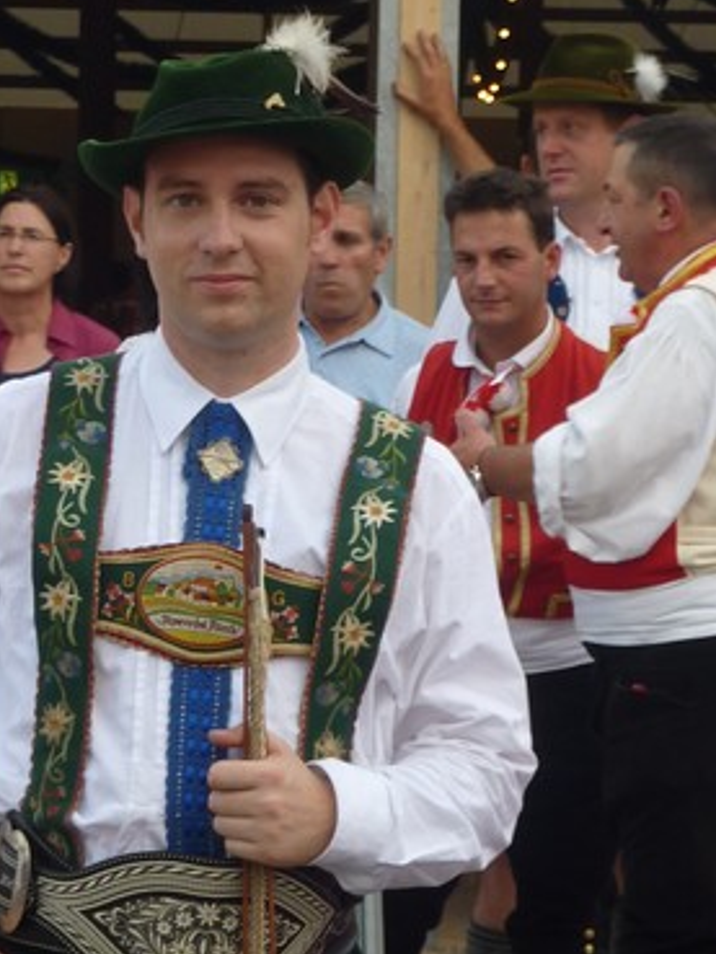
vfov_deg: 10.9
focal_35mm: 182
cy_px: 564
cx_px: 253
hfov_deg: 8.2
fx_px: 5016
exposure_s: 1/80
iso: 80
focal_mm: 12.8
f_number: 4.2
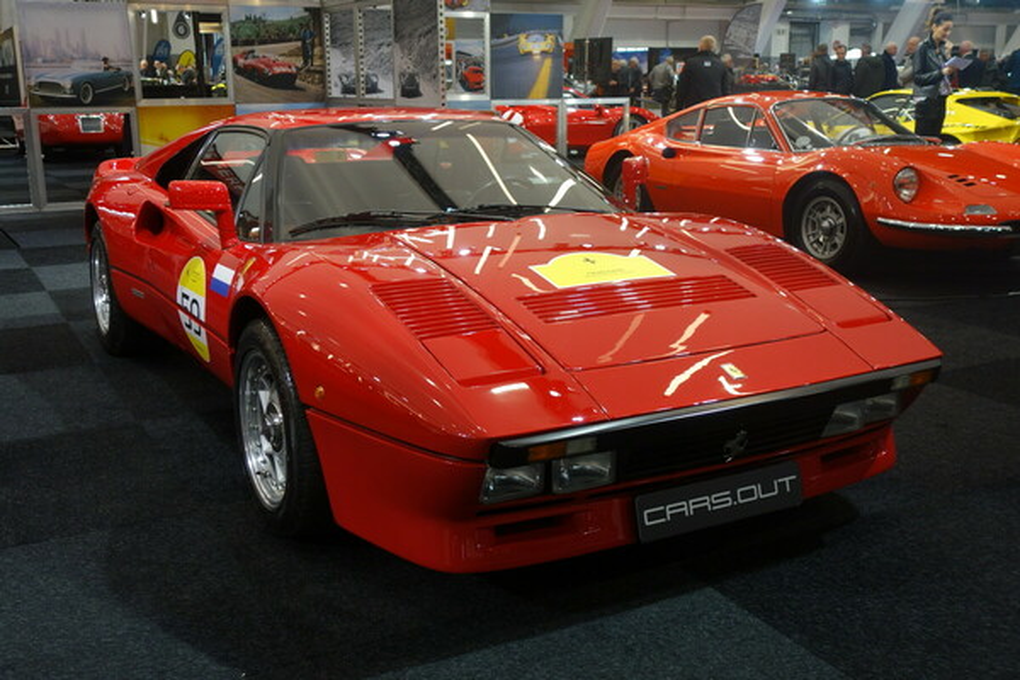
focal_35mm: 38
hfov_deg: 50.7
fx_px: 1077
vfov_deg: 35.1
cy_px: 340
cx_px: 510
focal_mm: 14.23
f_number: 2.8
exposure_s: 1/40
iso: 320
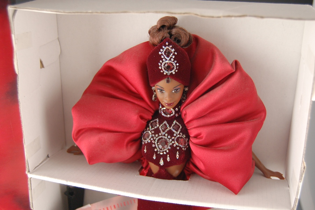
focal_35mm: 46
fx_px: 407
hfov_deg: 42.4
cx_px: 158
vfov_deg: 28.9
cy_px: 105
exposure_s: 1/80
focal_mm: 31
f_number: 4.5
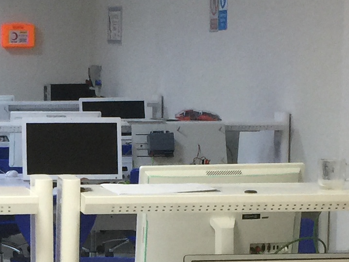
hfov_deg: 14.7
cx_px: 3
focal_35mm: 132
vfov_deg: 11.1
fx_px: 1331
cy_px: 262
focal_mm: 4.15
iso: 64
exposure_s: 1/17
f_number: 2.2
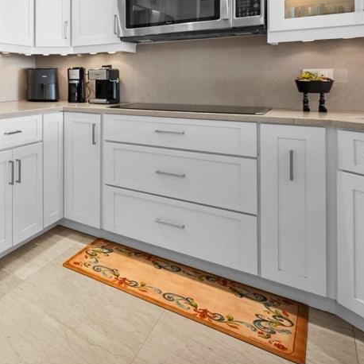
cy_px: 83
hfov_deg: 42.1
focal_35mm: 28
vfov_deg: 54.2
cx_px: -56
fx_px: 333
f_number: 4
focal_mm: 14
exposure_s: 1/50
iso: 100
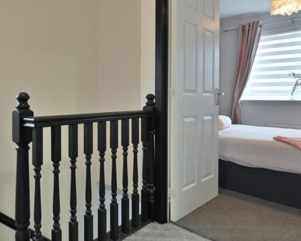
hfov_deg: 61.8
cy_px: 100
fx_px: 232
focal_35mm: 26
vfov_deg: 54.7
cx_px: 70
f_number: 13
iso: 2500
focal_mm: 14
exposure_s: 1/80
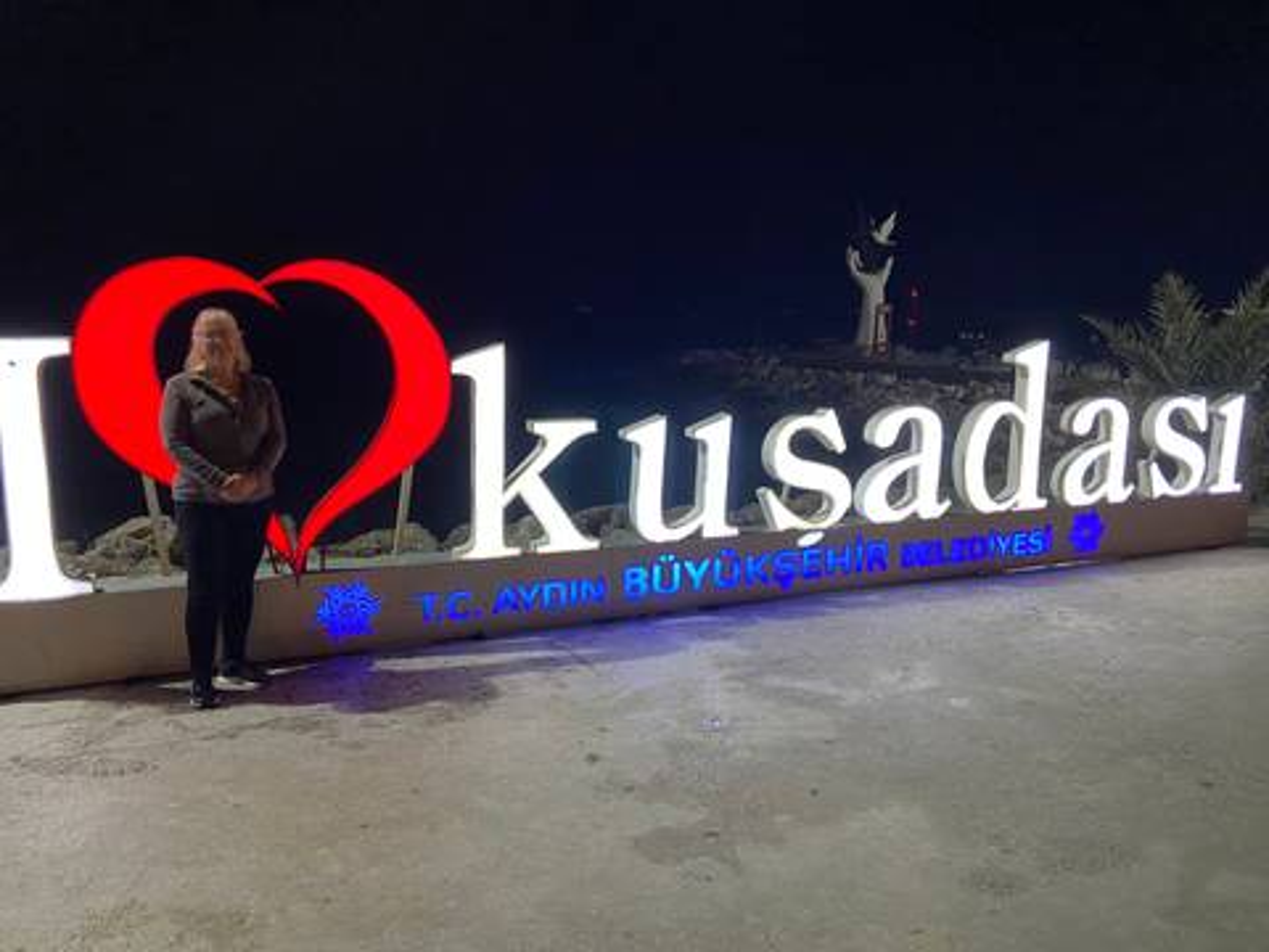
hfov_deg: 67.3
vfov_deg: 53.1
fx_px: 953
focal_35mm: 26
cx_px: 634
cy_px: 476
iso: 400
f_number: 1.8
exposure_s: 1/33
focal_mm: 4.25
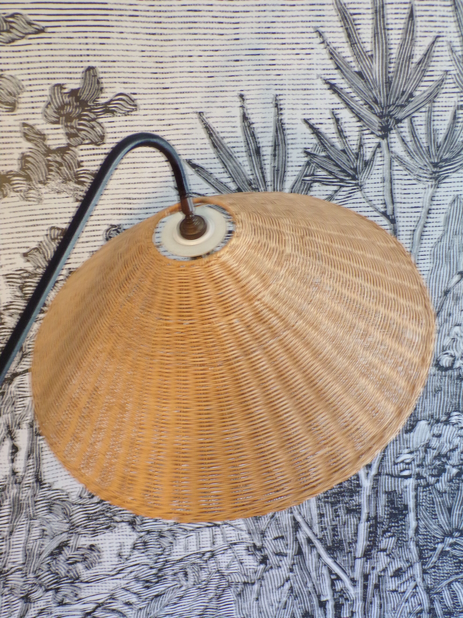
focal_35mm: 42
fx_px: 749
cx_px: 232
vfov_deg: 44.8
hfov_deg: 34.3
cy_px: 309
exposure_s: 1/17
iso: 267
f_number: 3.4
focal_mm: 7.6
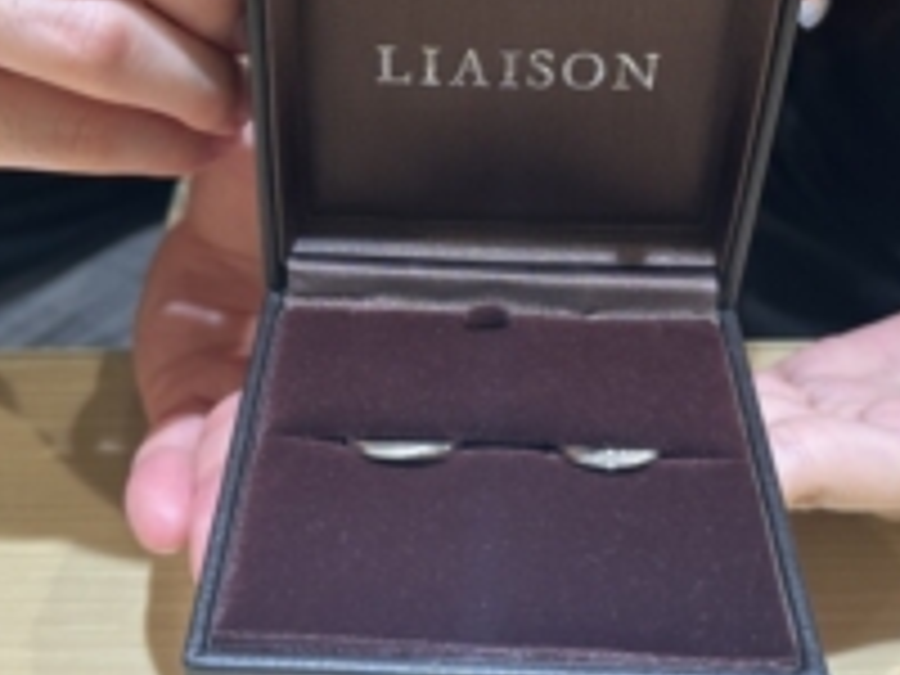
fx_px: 1248
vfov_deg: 30.1
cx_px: 472
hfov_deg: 39.6
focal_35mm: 48
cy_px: 243
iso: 125
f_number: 1.78
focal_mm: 6.86
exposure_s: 1/120
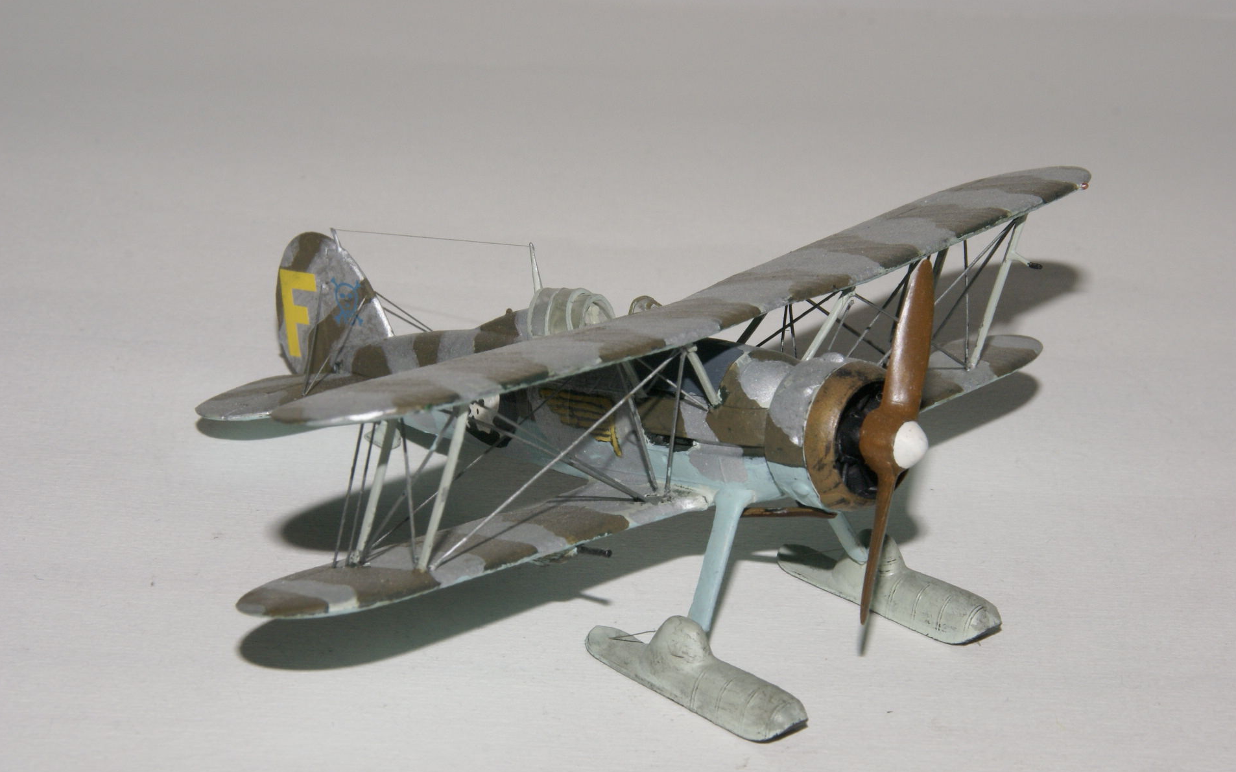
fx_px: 3891
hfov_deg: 18.1
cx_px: 620
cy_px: 402
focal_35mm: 116
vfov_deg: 11.3
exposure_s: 1/125
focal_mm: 75
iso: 400
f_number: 22
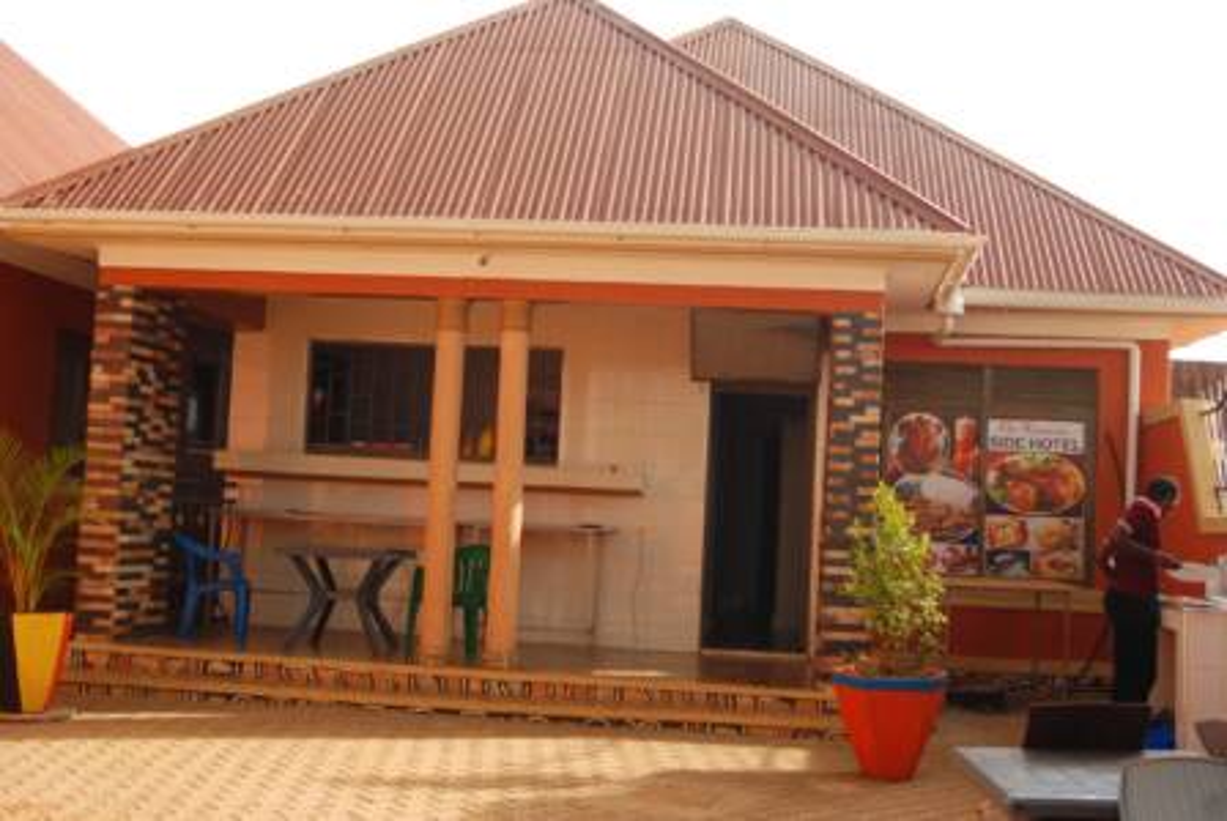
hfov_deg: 46.3
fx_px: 1433
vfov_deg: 32.0
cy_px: 410
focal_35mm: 42
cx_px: 614
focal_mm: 28
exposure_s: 1/200
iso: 400
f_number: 3.3
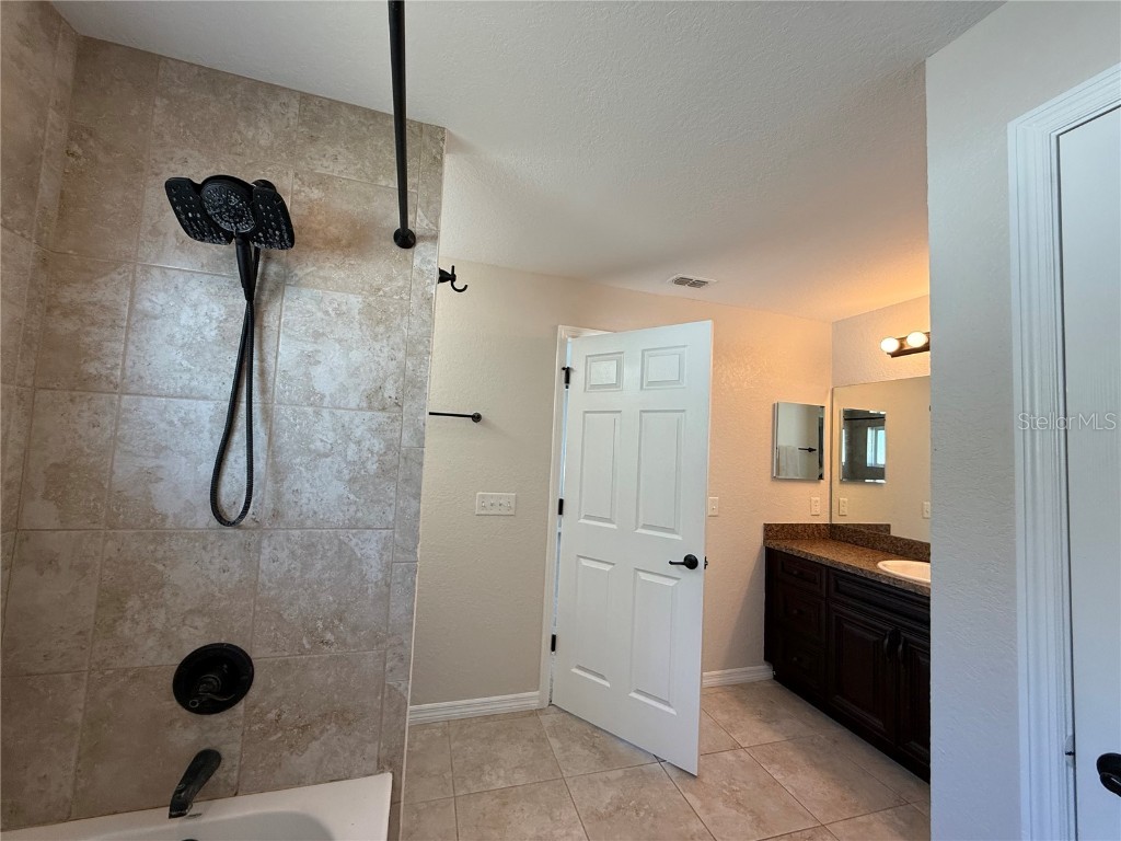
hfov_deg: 102.1
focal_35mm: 14
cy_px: 420
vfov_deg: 85.7
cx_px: 560
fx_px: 453
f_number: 2.2
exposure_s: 1/120
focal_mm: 2.22
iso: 160
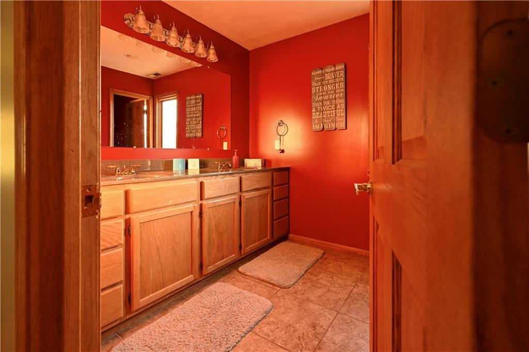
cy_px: 176
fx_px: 235
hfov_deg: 96.8
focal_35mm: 16
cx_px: 264
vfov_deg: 73.7
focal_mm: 16
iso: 2500
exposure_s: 1/60
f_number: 5.6
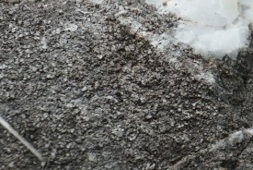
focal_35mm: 959
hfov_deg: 2.1
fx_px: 6747
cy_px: -178
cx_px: 563
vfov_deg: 1.4
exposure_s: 1/250
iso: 100
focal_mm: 110
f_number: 6.3
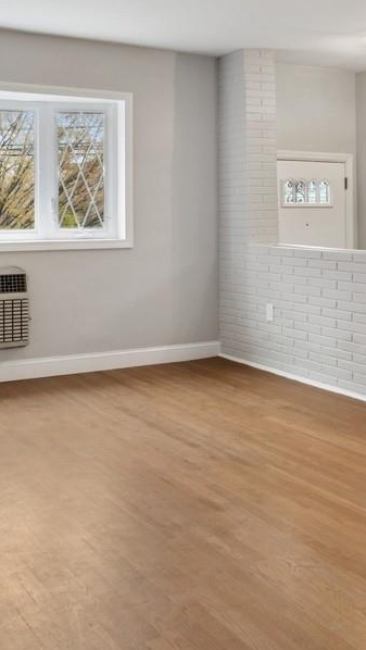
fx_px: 724
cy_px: 227
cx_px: 207
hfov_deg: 28.4
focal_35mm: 42
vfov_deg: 47.7
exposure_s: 1/15
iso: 640
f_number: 14
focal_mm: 15
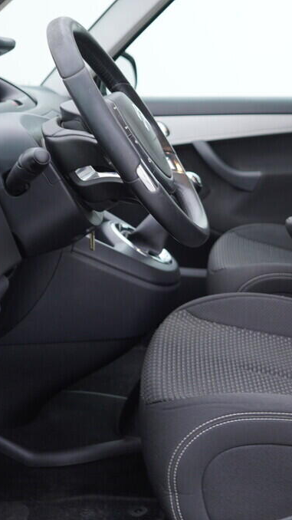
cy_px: 261
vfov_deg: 36.6
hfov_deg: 20.0
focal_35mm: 57
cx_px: 334
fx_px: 785
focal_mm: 24
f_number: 2.8
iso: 125
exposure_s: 1/40
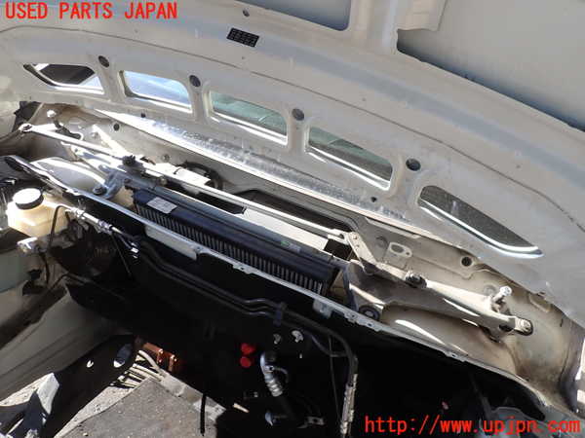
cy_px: 219
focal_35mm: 25
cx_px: 292
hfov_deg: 69.4
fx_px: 422
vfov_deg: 54.9
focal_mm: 4.5
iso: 100
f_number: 2.8
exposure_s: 1/200
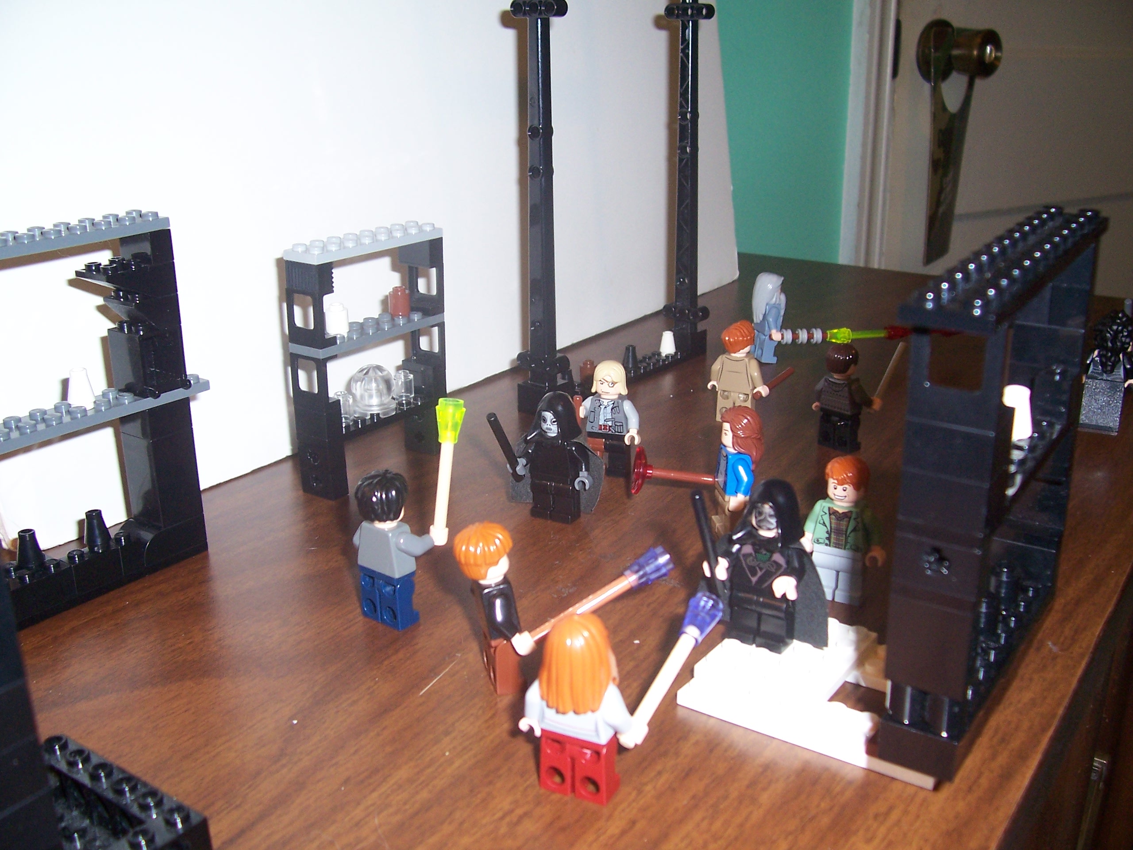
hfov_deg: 54.0
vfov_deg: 41.8
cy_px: 425
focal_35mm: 34
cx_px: 566
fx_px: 1113
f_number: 2.7
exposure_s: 1/60
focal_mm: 5.6
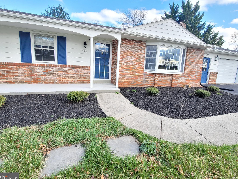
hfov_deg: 98.1
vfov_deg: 81.5
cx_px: 123
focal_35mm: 15
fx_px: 103
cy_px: 80
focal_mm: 2.2
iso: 64
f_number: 2.2
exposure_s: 1/176
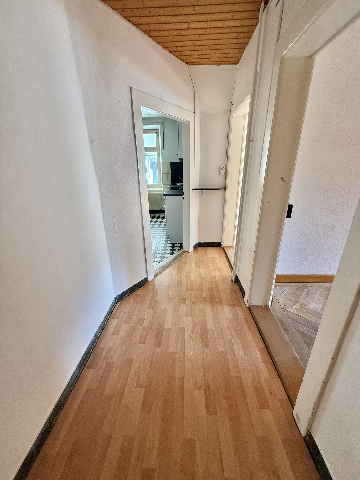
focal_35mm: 14
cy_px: 240
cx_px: 180
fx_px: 194
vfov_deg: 102.1
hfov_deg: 85.7
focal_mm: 2.22
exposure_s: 1/99
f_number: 2.2
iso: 160
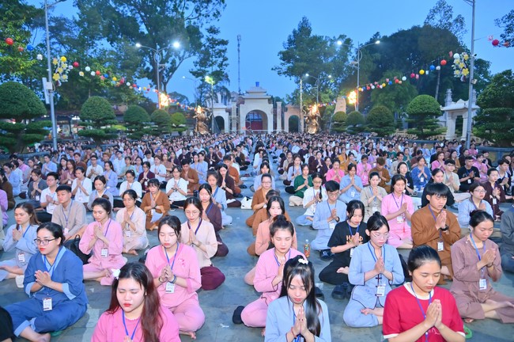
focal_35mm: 24
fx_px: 342
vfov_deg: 53.0
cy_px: 171
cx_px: 257
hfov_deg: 73.8
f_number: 4.5
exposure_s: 1/100
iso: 2500
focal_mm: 24
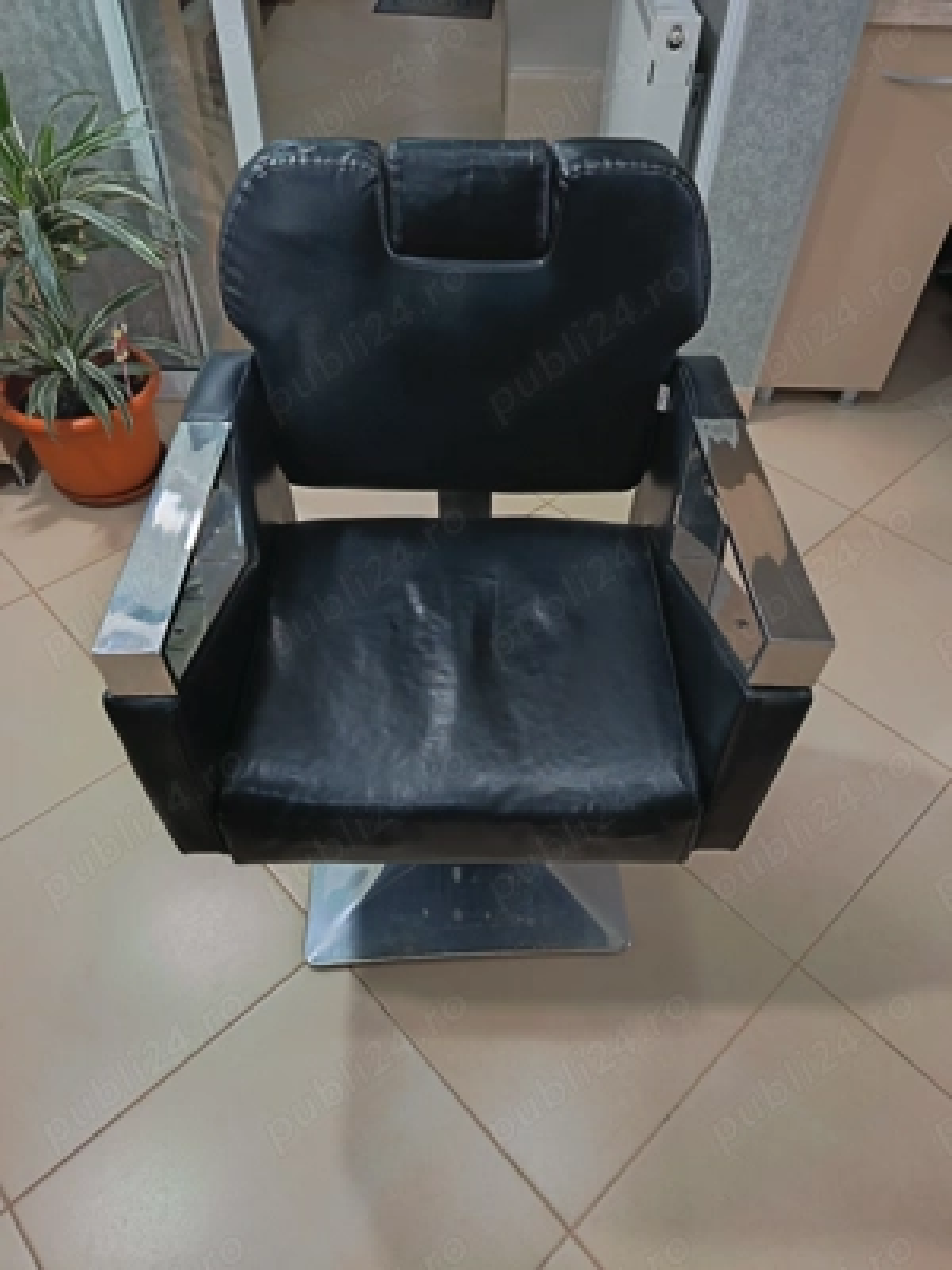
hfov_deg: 56.8
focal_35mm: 24
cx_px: 476
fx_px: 880
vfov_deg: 71.6
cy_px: 635
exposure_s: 1/33.3
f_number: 1.75
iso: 857
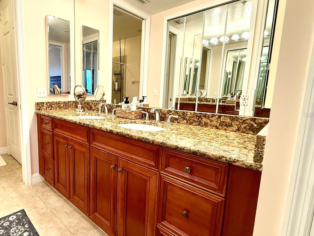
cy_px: 115
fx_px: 181
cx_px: 105
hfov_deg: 79.1
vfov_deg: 66.0
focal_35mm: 20
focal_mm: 2.22
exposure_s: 1/60
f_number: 2.2
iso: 200
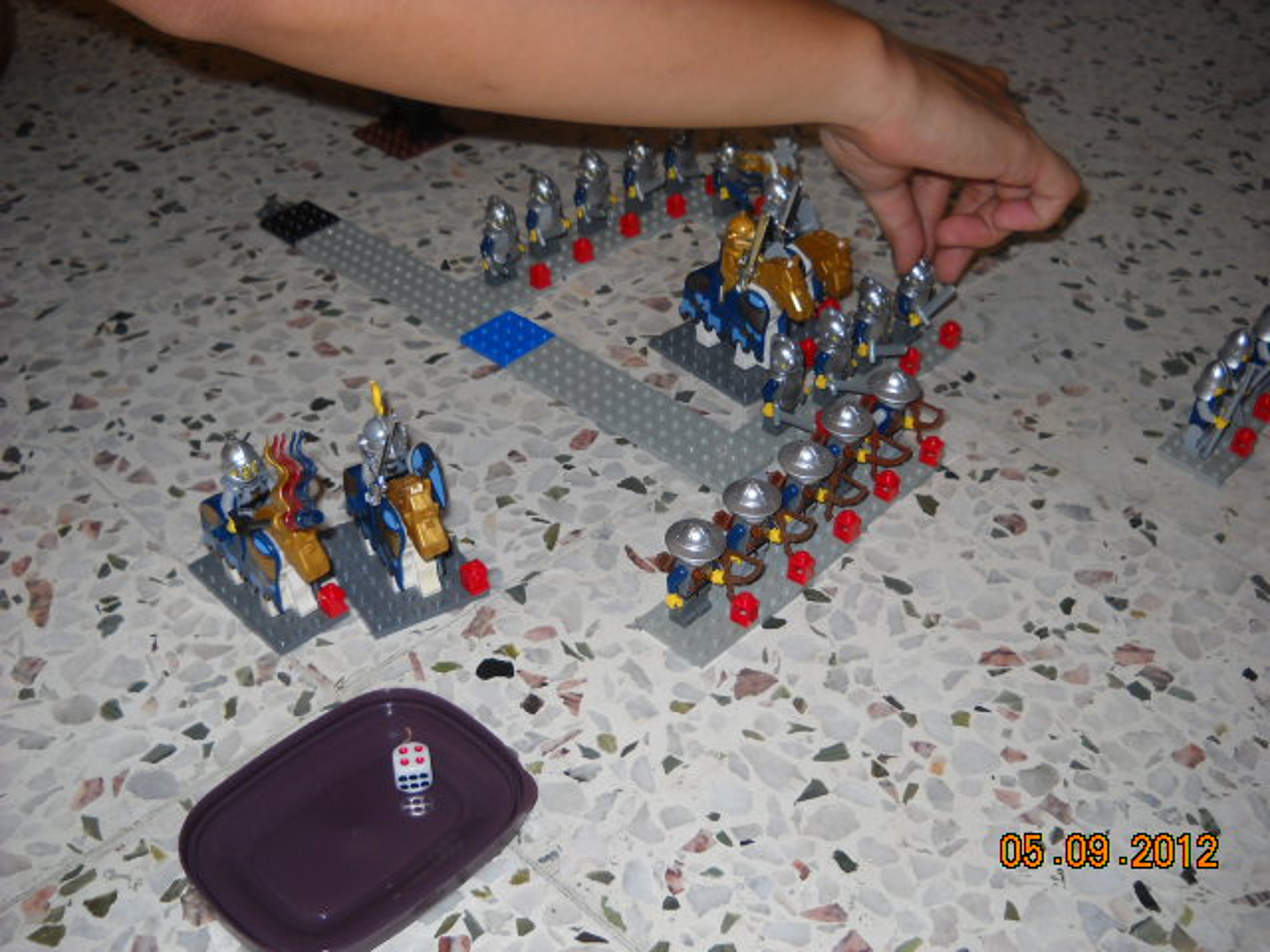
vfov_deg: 35.1
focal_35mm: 41
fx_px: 1504
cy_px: 476
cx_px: 635
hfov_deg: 45.8
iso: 64
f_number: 3.1
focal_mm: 6.72
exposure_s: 1/30
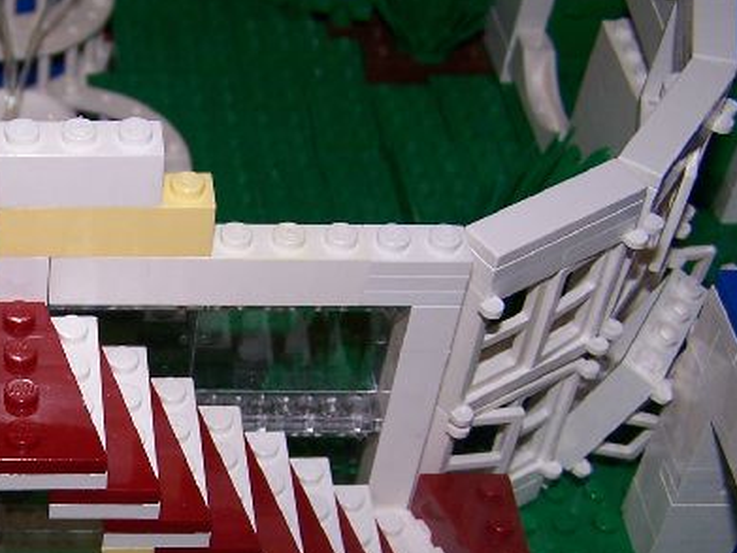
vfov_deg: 19.0
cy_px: 400
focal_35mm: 77
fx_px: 1639
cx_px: 9
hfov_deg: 24.3
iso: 80
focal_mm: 6.3
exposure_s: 1/60
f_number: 2.8
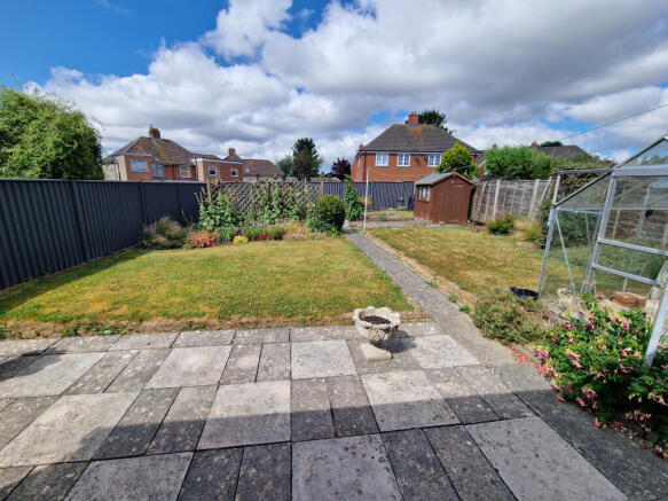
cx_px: 334
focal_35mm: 13
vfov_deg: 89.9
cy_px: 250
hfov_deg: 106.2
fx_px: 251
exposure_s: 1/2464
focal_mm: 2.2
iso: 50
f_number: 2.2
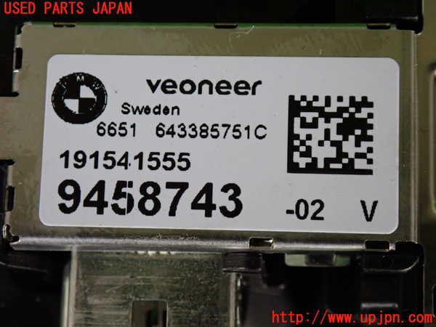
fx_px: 1260
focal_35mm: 100
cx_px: 218
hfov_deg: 19.6
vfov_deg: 14.8
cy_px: 164
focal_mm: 18
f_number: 4.9
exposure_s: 1/100
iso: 640
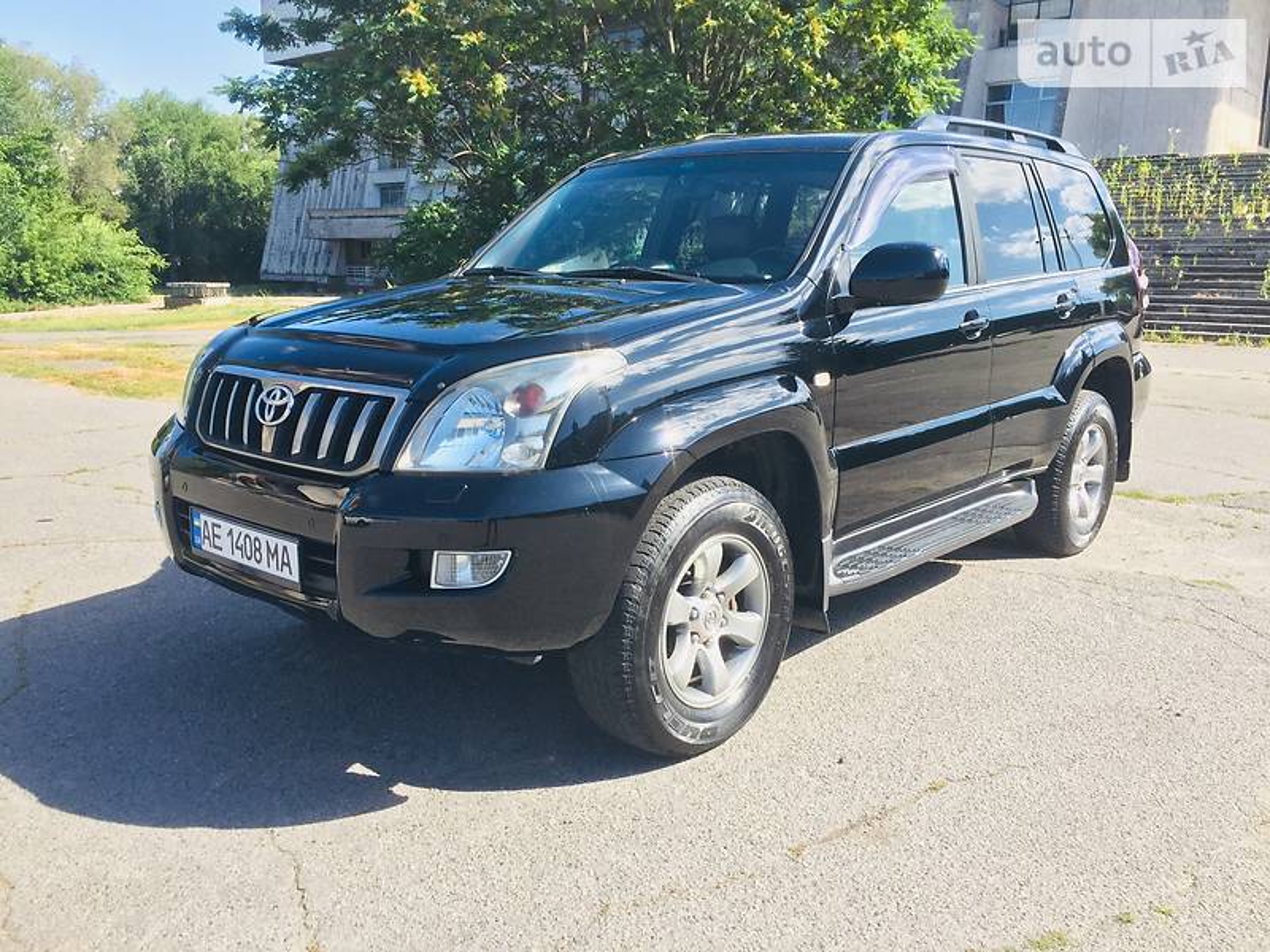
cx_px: 635
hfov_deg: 61.7
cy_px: 476
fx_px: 1064
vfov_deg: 48.2
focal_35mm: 29
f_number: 2.2
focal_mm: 4.2
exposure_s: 1/719
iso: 32
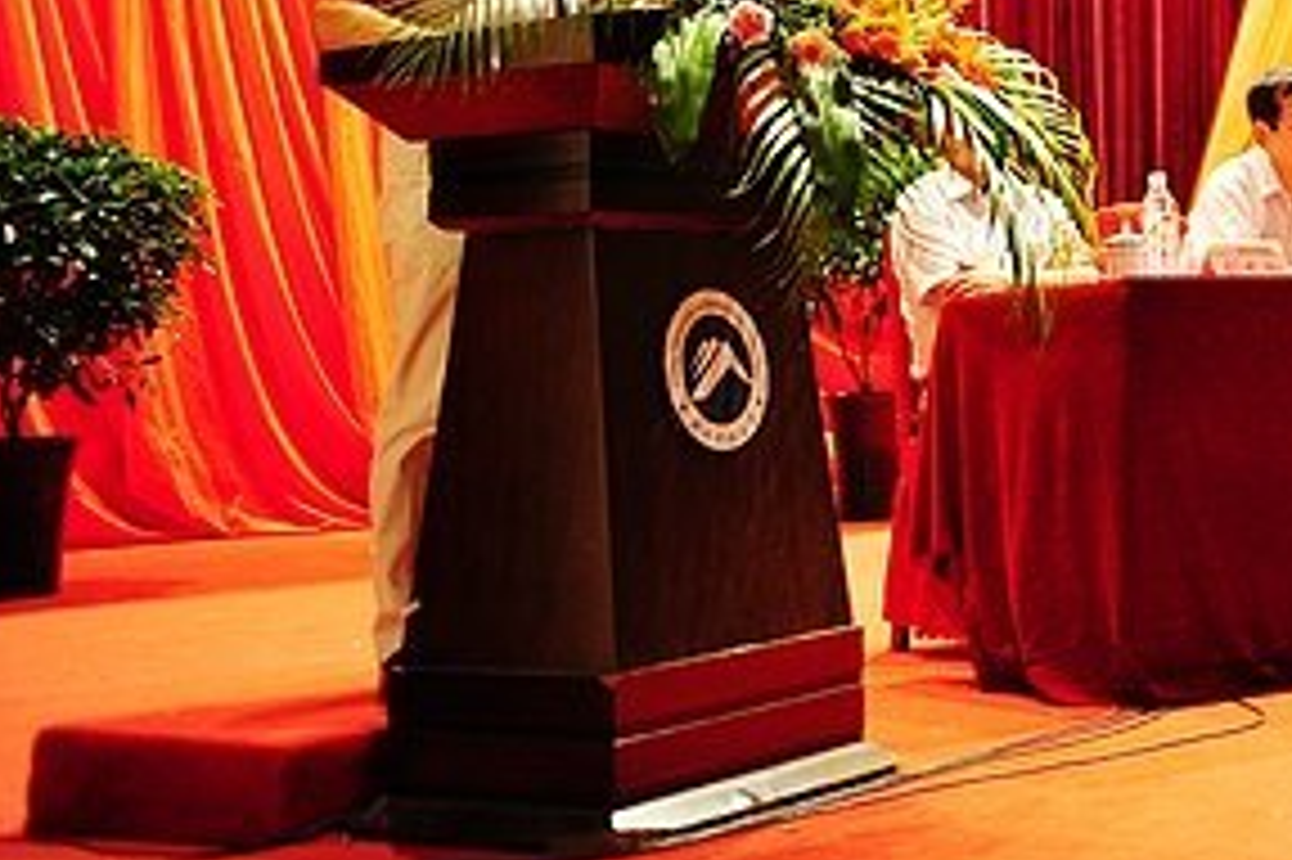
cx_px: 1233
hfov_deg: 27.2
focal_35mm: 71
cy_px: 25
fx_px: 2547
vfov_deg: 18.7
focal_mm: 34
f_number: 2.8
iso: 1250
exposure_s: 1/30
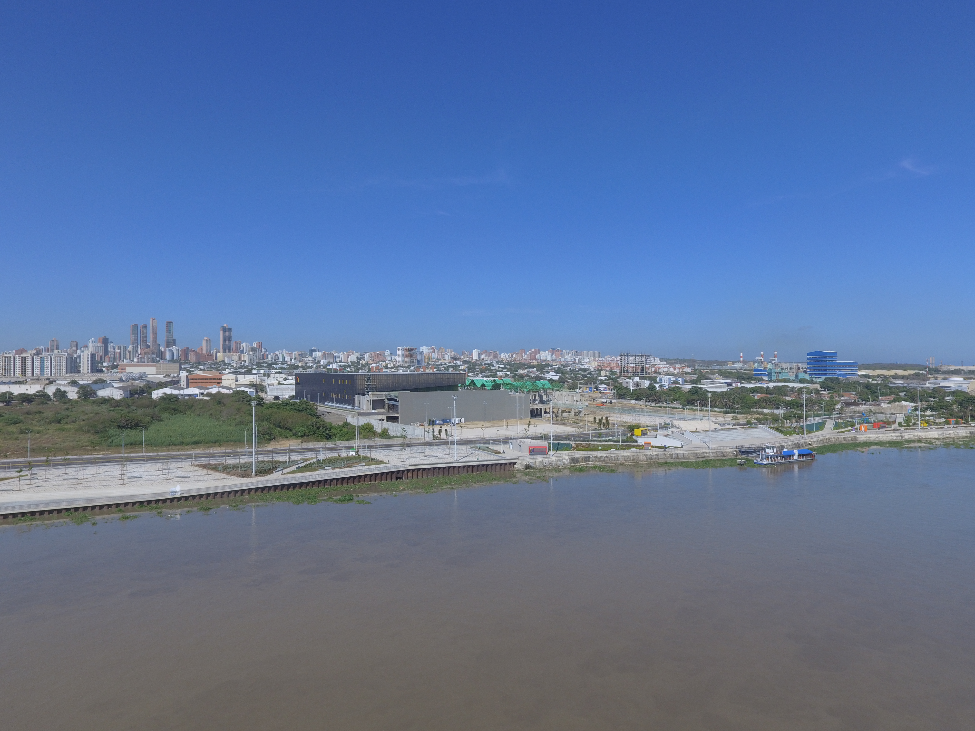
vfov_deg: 66.0
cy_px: 366
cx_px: 488
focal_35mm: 20
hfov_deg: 81.7
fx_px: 563
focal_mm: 3.61
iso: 100
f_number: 2.8
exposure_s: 1/240
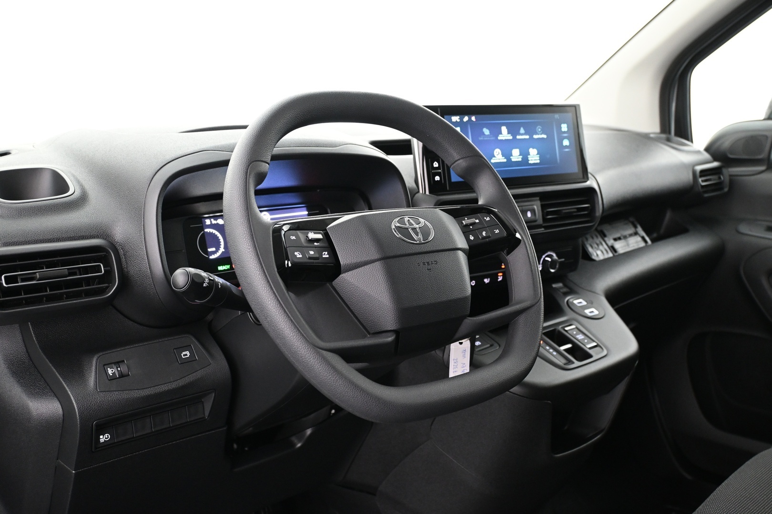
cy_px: 257
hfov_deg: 55.1
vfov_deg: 38.4
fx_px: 740
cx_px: 386
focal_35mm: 34
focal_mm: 23
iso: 1600
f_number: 4.2
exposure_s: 1/10
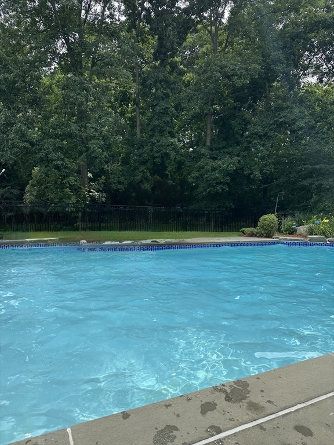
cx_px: 167
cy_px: 222
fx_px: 309
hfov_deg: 56.8
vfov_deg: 71.6
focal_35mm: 24
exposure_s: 1/2110
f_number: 1.78
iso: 80
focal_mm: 6.86
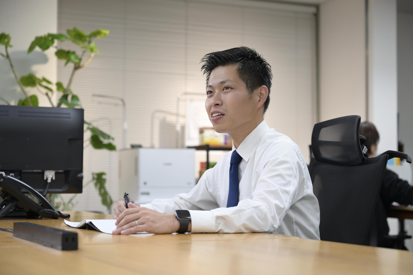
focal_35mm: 70
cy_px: 138
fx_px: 803
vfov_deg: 19.5
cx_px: 206
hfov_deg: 28.8
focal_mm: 70
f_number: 4
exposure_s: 1/100
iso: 500
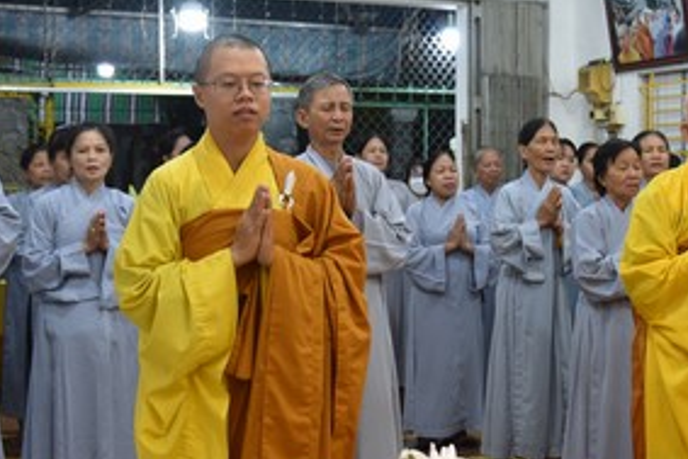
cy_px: 231
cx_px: 496
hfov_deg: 28.9
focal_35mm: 69
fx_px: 1319
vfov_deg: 19.8
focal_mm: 30
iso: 500
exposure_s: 1/60
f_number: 4
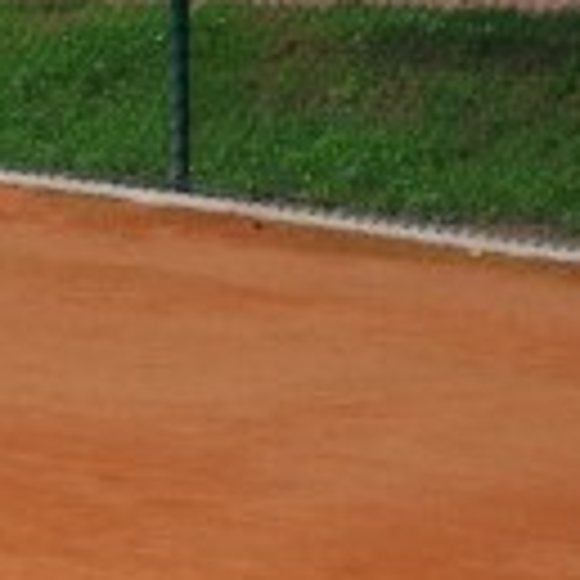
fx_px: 11790
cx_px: -602
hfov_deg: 2.8
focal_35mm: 622
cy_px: 202
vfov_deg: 2.8
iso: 200
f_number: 10
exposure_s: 1/400
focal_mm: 105
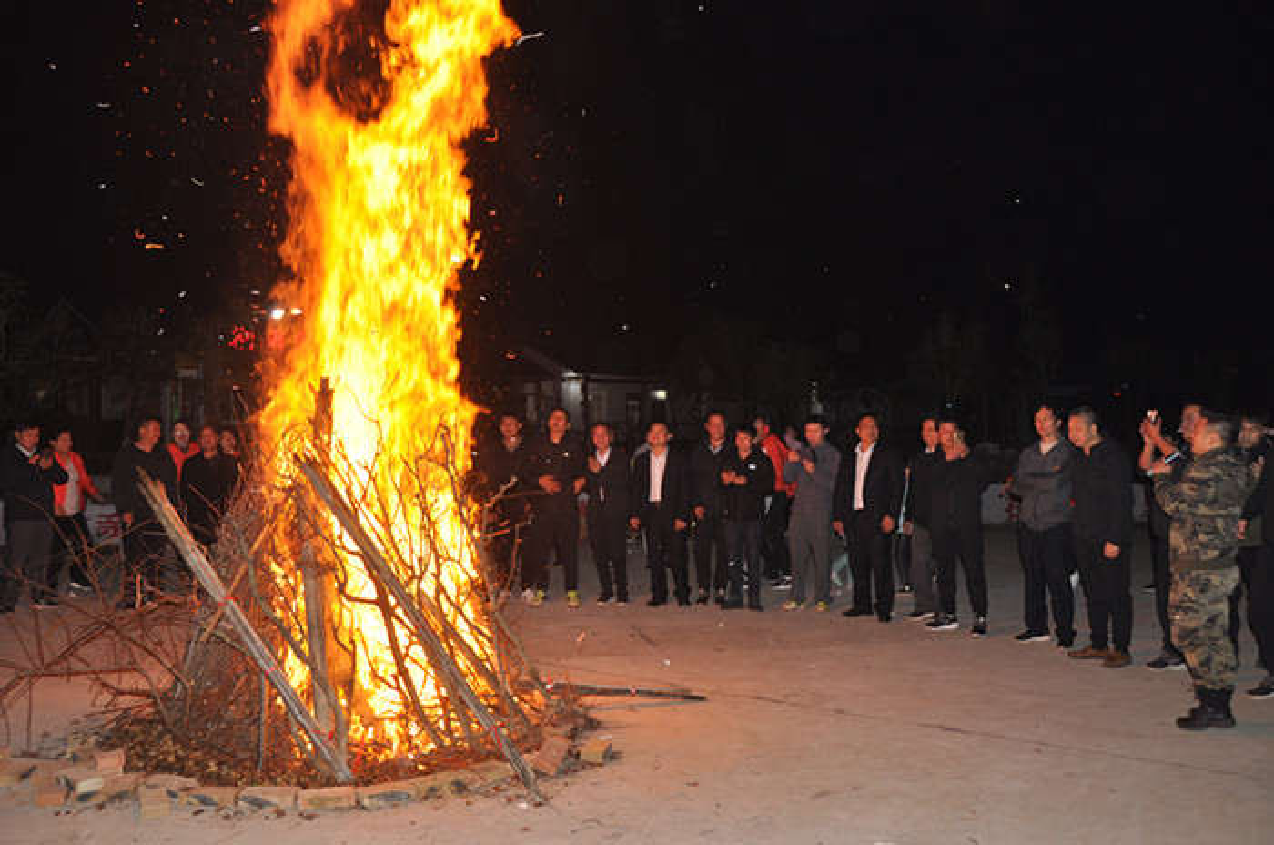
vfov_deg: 43.4
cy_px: 422
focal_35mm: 30
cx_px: 637
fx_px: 1060
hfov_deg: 62.0
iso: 500
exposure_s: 1/160
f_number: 3.5
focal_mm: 20
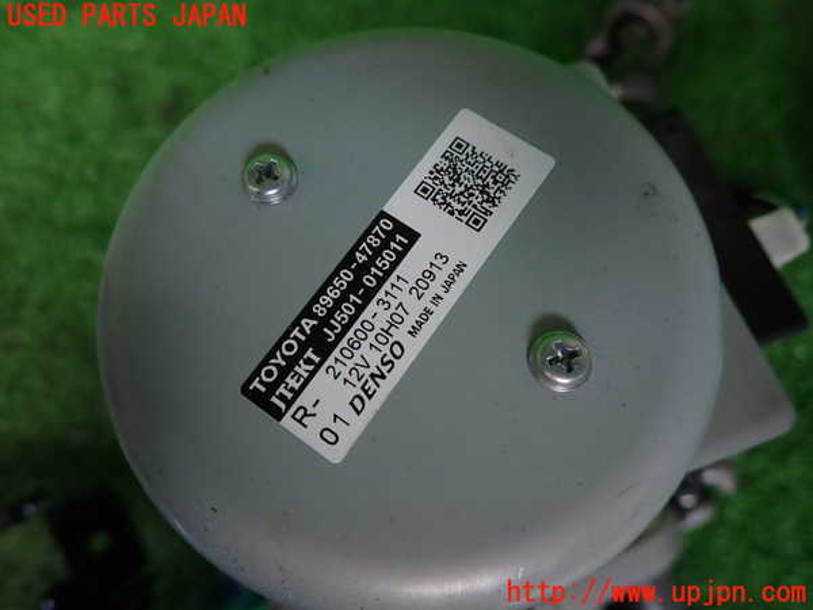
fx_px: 587
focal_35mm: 25
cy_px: 305
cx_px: 406
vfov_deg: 54.9
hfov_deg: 69.4
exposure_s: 1/60
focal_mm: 4.5
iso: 125
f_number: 2
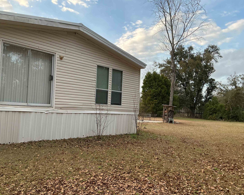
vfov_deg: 47.1
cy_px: 100
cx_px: 118
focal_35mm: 31
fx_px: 224
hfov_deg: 57.2
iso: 25
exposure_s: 1/262
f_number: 1.8
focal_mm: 3
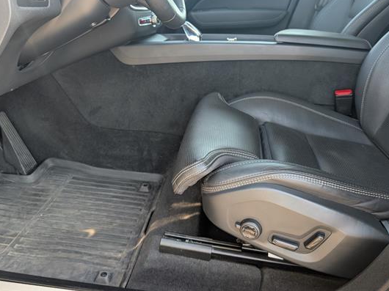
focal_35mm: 29
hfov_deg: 61.7
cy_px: 133
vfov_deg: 48.1
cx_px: 197
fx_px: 326
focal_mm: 6.9
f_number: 1.68
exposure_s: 1/238
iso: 198
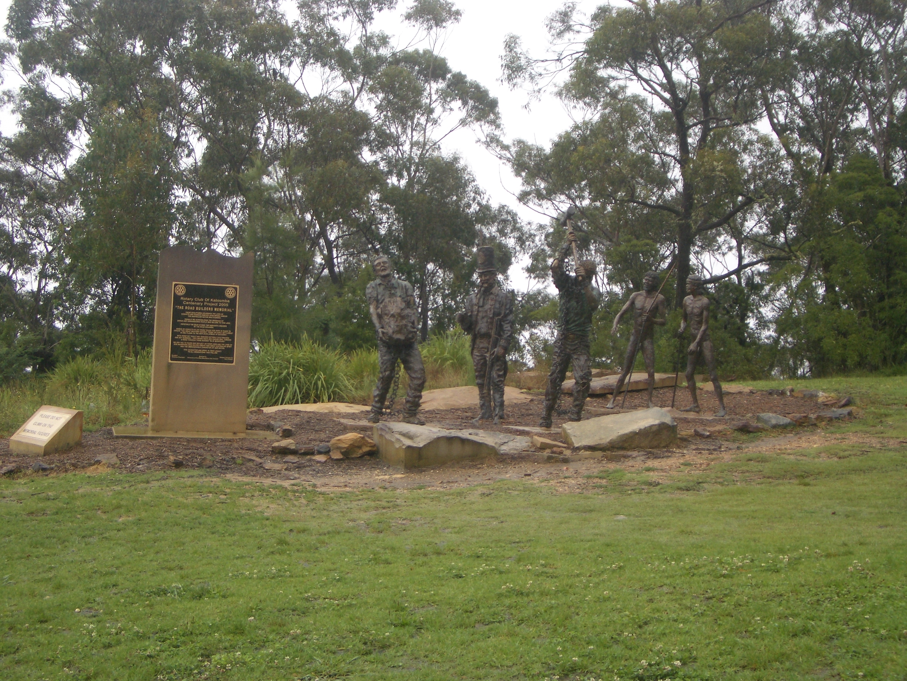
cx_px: 454
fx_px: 1284
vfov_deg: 29.7
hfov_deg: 38.9
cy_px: 340
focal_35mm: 49
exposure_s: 1/250
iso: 50
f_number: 3.1
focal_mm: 8.2
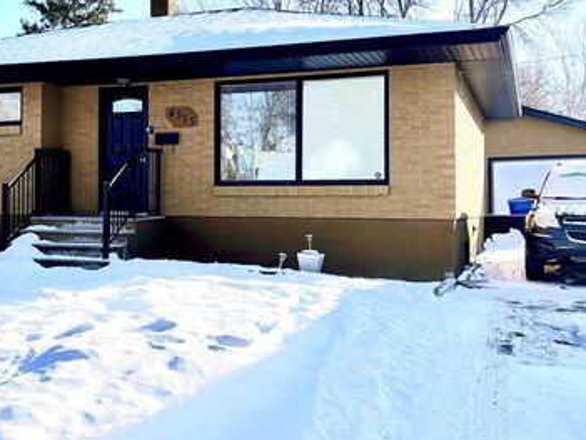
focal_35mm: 37
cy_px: 189
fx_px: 627
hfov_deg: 49.0
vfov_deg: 38.7
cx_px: 182
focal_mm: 5.96
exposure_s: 1/2857
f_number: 1.6
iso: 50
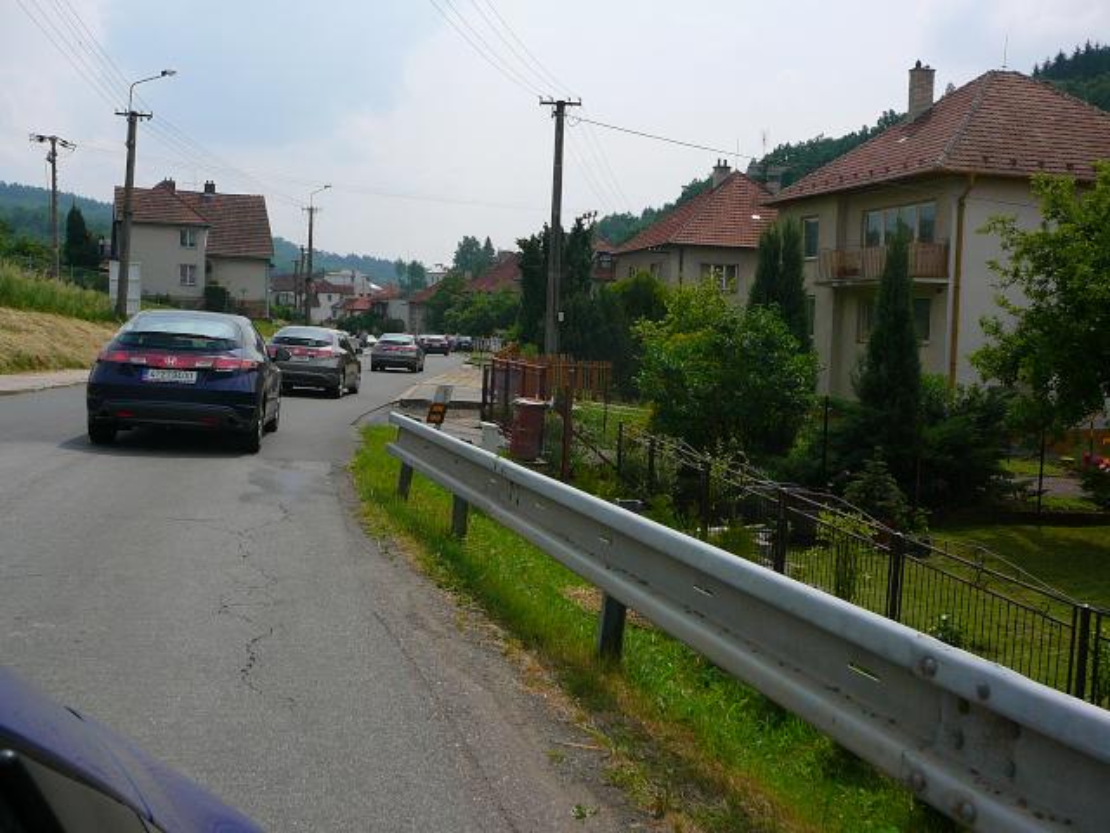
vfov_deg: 40.7
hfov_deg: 52.6
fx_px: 1122
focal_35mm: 35
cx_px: 555
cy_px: 416
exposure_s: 1/800
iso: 80
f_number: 5
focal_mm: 5.2
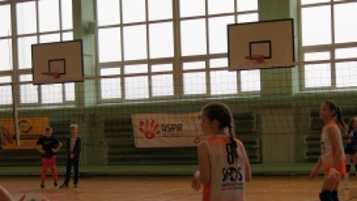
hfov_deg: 30.2
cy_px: 156
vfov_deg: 17.4
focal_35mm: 69
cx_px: 256
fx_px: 654
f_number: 4
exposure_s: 1/125
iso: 200
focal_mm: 20
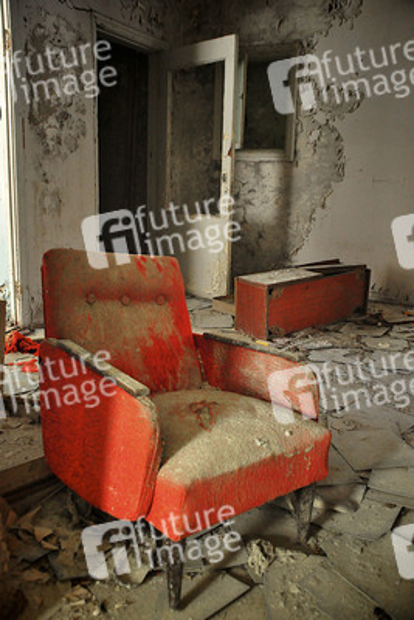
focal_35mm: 32
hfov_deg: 41.7
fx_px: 543
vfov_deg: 59.5
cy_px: 310
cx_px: 207
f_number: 4
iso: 3200
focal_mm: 21
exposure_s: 1/80
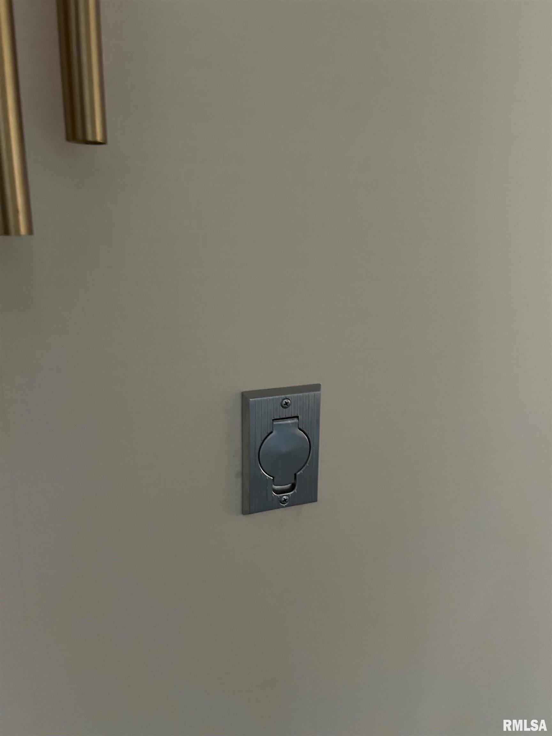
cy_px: 368
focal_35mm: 26
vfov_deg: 67.3
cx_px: 276
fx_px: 553
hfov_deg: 53.1
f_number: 1.5
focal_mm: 5.7
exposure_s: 1/30
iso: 500
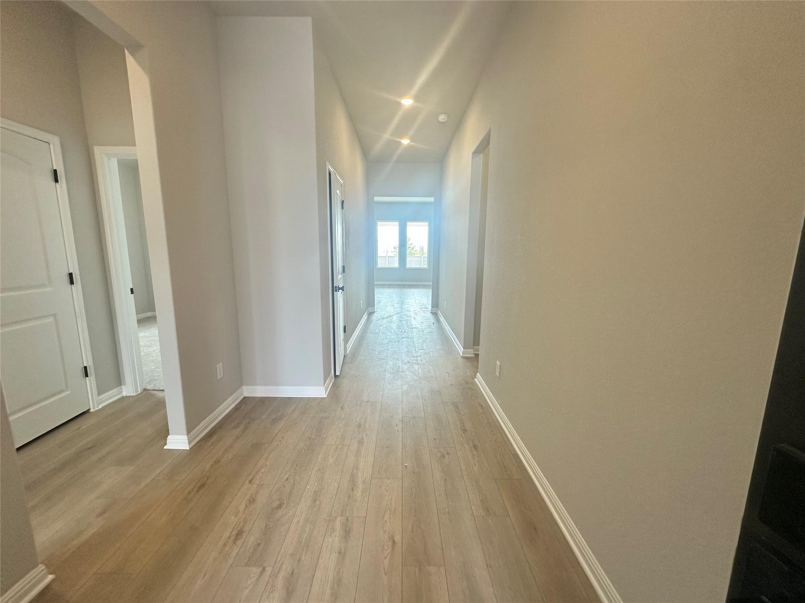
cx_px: 402
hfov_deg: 102.1
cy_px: 302
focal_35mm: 14
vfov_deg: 85.7
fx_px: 326
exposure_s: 1/120
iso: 125
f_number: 2.2
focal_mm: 2.22
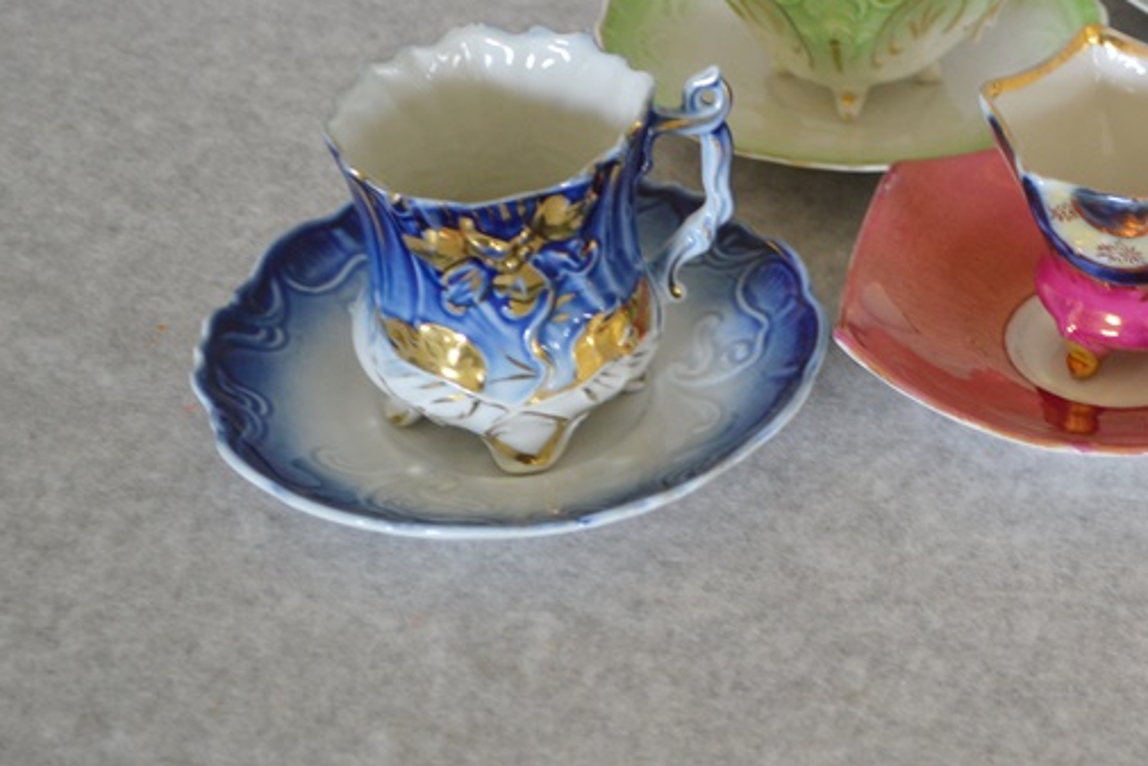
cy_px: 90
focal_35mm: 104
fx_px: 3317
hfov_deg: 19.2
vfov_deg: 13.1
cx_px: 1093
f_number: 5
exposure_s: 1/15
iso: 500
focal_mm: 35
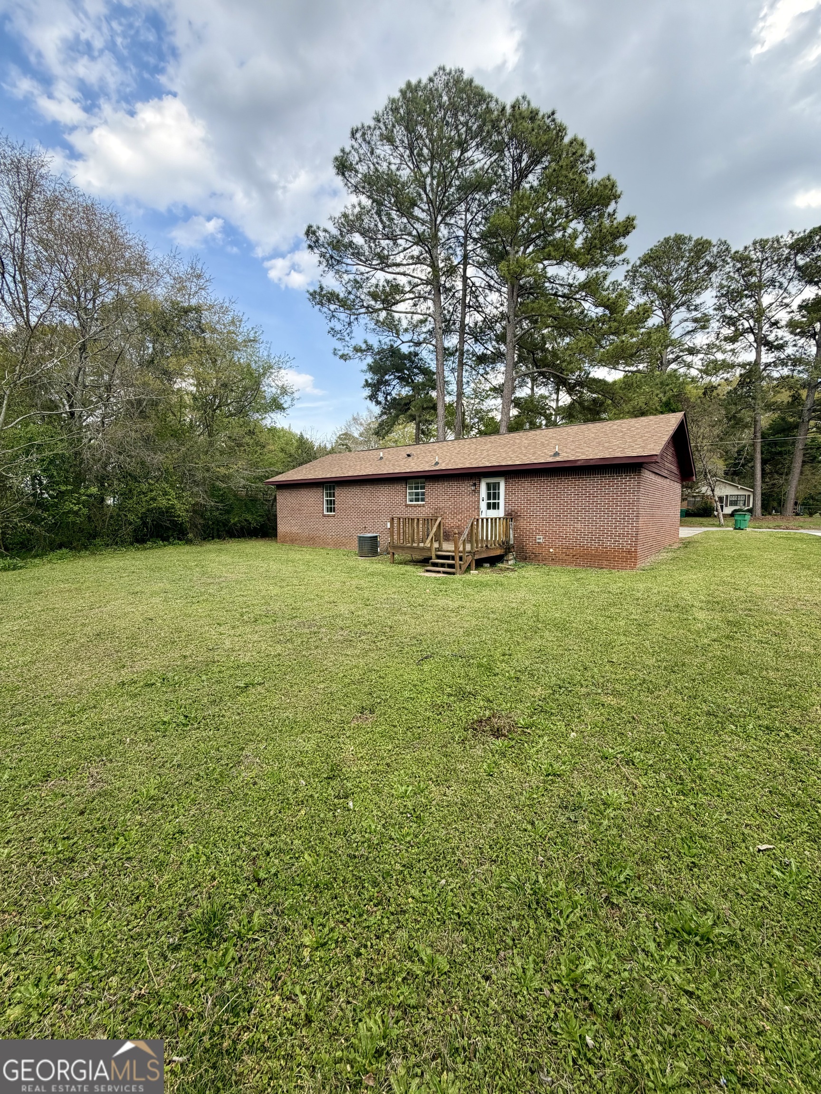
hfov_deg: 85.7
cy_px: 547
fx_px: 443
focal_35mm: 14
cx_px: 410
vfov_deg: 102.1
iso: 40
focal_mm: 2.22
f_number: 2.2
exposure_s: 1/535
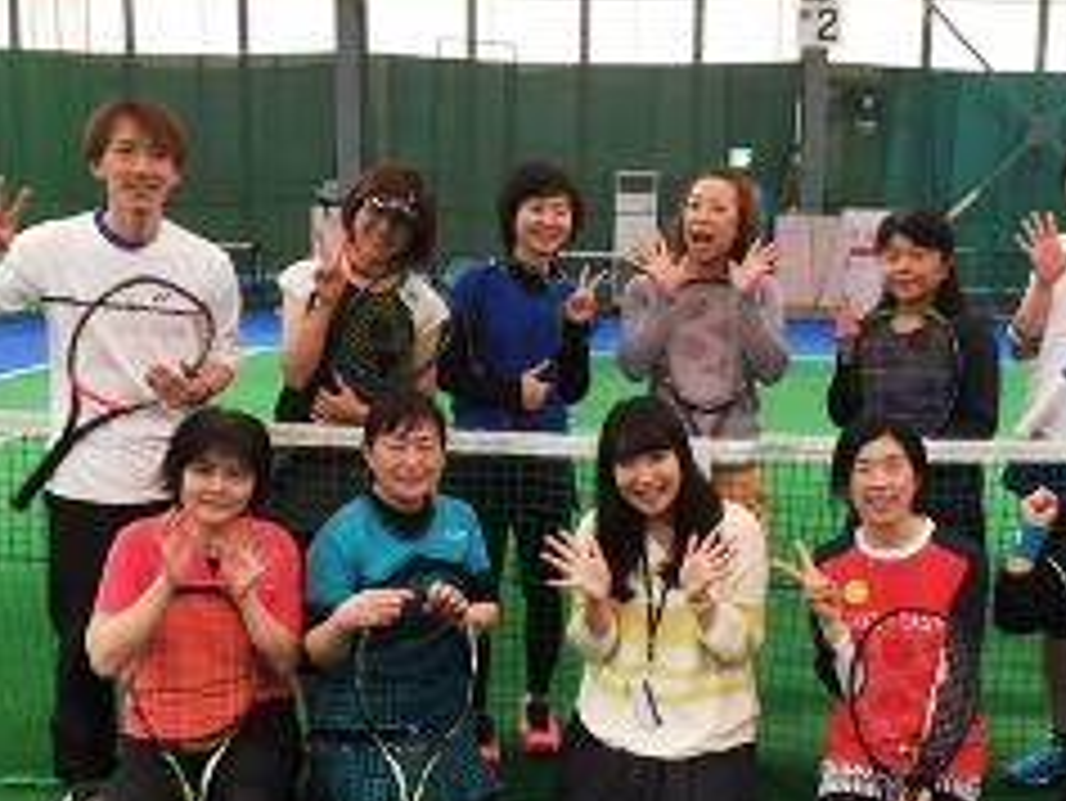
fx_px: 1510
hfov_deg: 38.7
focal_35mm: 49
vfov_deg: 29.7
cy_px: 454
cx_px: 634
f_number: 2.2
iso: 40
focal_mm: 4.2
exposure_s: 1/30
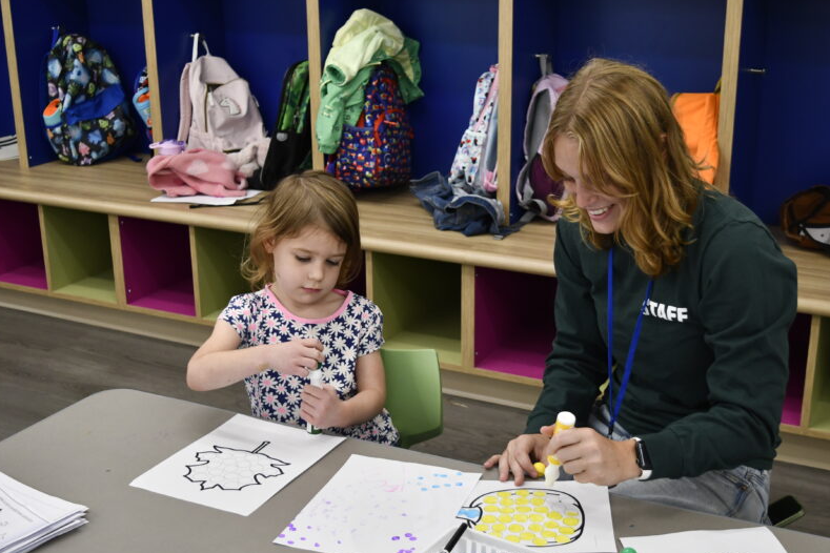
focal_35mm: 48
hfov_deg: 40.9
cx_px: 494
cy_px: 296
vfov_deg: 28.1
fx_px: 1107
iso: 800
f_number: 4
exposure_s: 1/125
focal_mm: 25
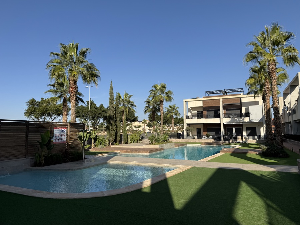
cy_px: 112
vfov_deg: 56.8
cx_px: 150
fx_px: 208
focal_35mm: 24
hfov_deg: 71.6
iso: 80
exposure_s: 1/5348
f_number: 1.78
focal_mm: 6.76
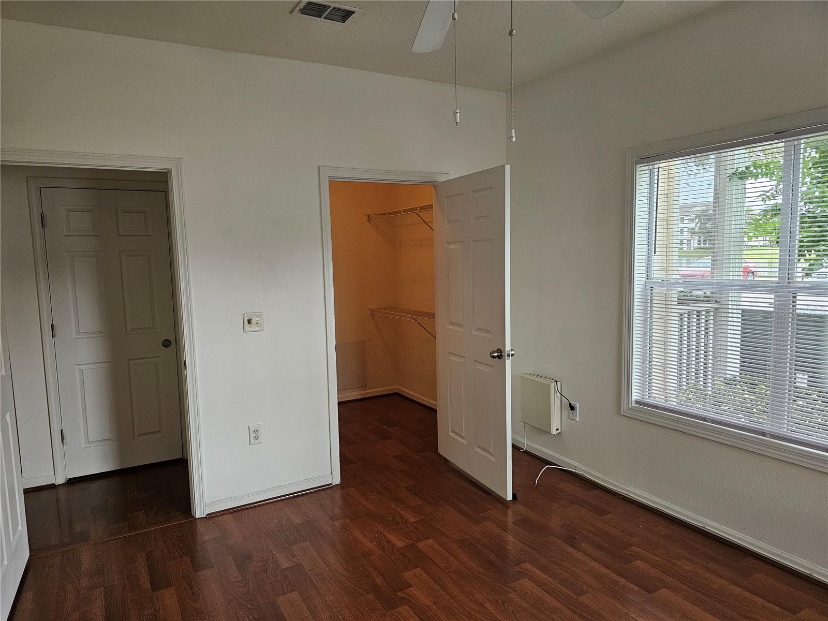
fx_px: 550
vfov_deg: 58.9
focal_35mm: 23
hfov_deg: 73.9
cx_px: 414
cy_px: 310
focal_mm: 6.3
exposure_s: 1/170
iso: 320
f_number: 1.7
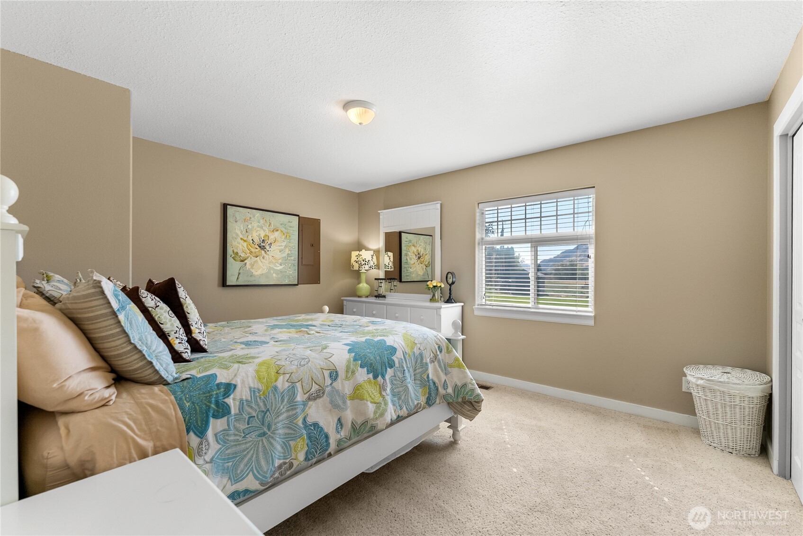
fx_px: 333
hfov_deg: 100.7
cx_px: 402
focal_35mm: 15
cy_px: 268
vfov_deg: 77.8
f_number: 4.5
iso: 400
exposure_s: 1/125
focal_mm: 14.9
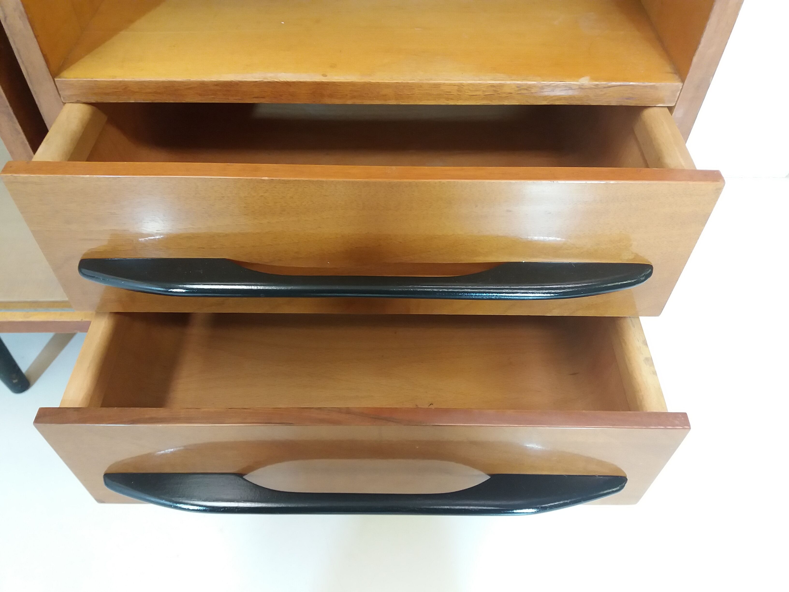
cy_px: 296
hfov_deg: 63.4
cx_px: 394
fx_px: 638
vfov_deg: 49.7
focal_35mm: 28
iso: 160
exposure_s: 1/33
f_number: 1.9
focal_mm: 3.7
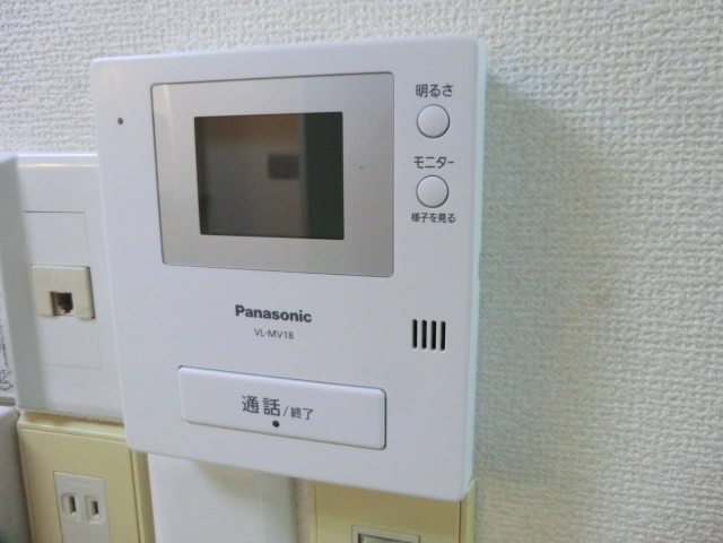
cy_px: 272
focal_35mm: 24
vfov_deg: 56.8
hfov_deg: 71.6
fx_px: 501
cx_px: 362
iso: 500
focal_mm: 4.3
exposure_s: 1/60
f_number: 3.2
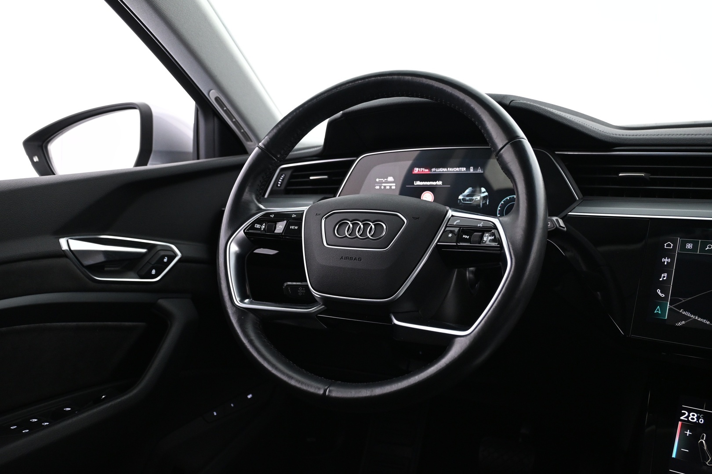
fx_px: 623
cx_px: 356
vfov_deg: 41.7
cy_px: 237
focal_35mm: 32
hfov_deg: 59.5
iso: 1600
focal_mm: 21
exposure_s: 1/25
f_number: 4
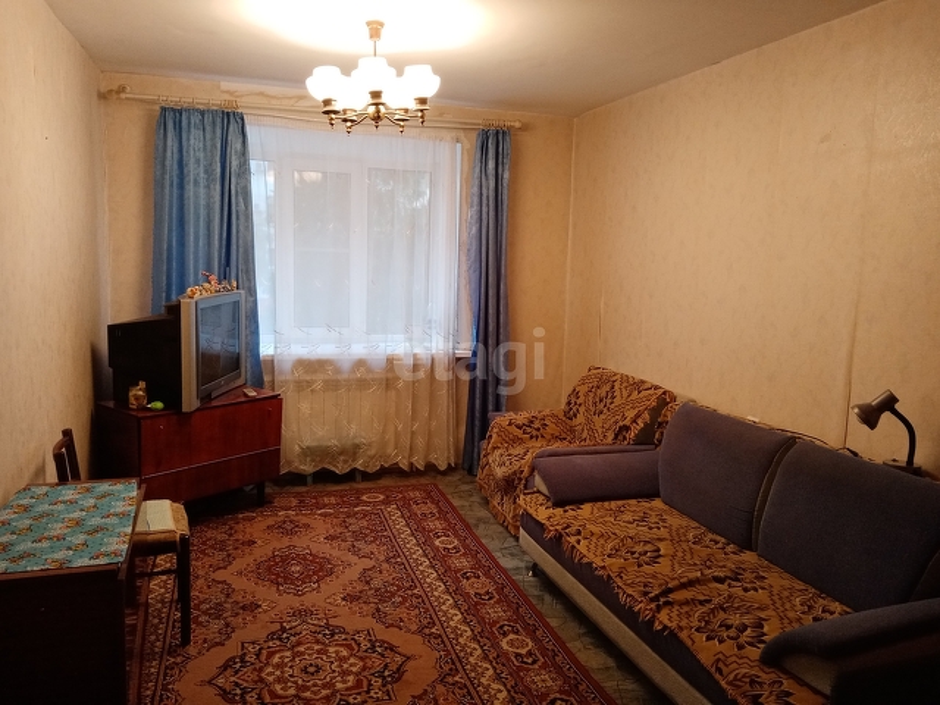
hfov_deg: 67.3
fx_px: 706
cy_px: 352
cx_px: 470
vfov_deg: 53.1
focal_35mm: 26
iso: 317
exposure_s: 1/33.3
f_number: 1.8
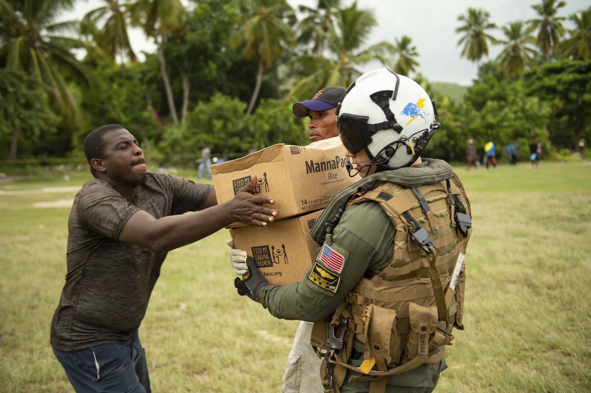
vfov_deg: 30.5
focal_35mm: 44
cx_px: 296
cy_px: 196
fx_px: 722
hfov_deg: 44.5
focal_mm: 44
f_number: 3.2
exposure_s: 1/1250
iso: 200
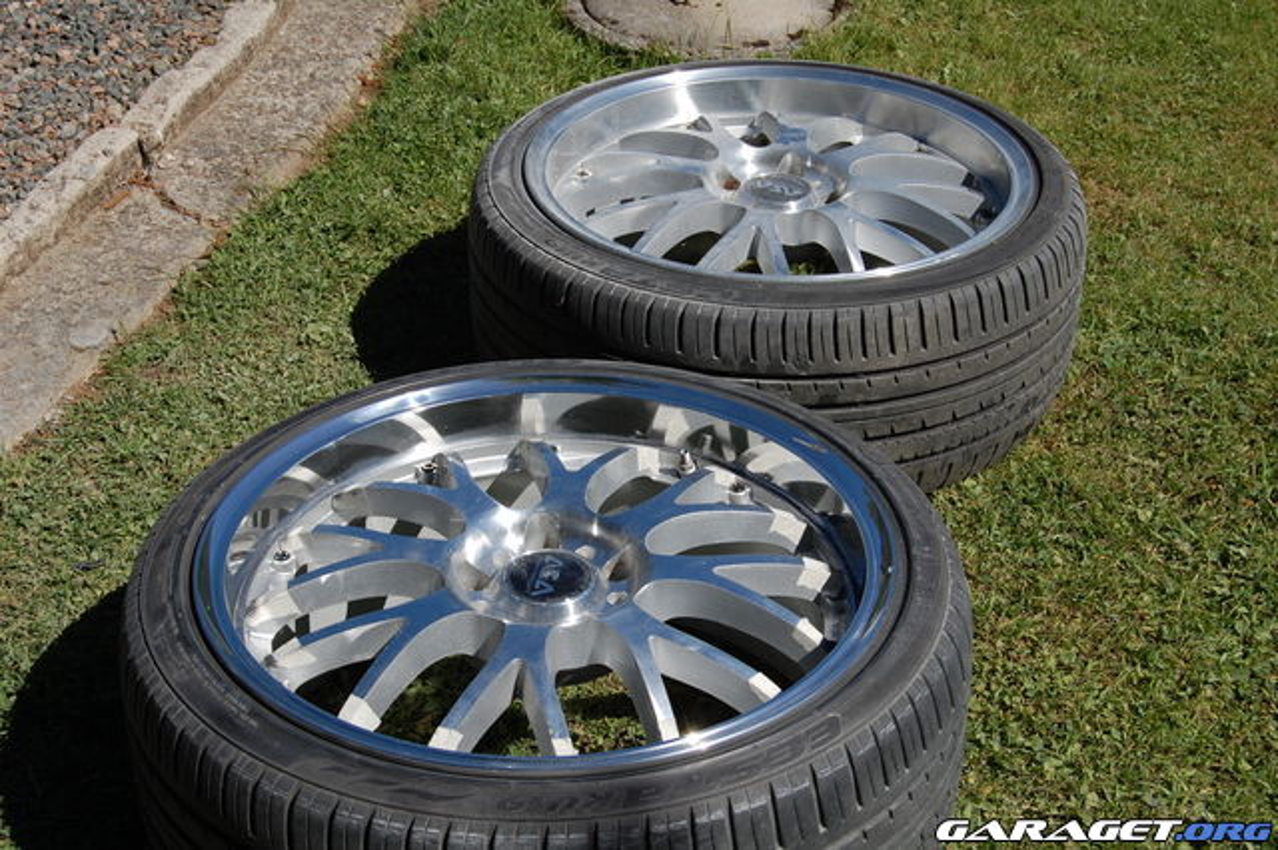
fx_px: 2022
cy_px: 425
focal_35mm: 57
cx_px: 639
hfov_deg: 35.1
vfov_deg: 23.8
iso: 200
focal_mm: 38
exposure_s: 1/400
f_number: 10
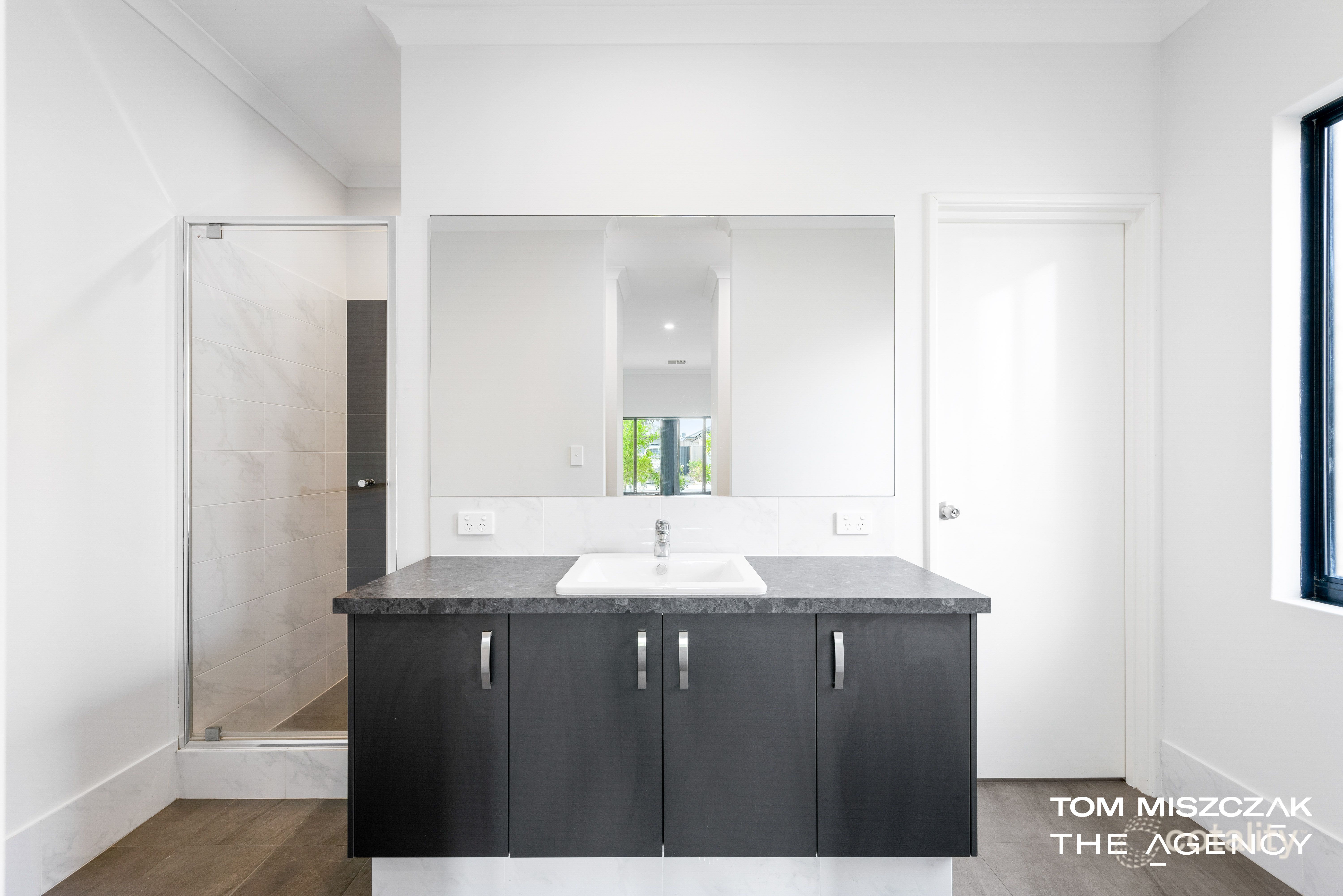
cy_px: 448
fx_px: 522
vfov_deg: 81.3
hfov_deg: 104.2
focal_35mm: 14
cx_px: 672
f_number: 8
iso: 100
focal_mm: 14
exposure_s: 1/5
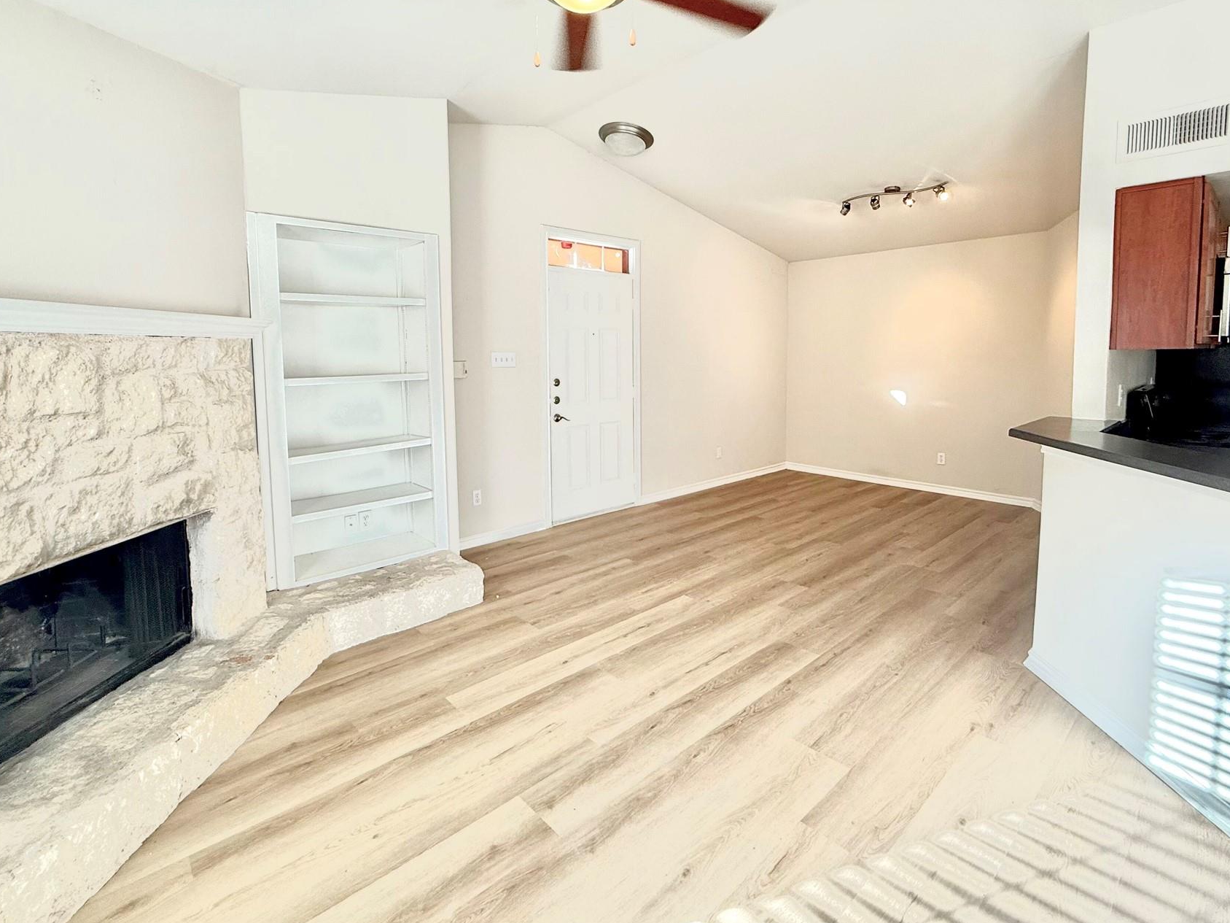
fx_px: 604
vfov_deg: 74.3
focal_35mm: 17
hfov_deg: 91.0
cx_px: 632
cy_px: 391
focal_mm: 2.22
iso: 100
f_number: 2.2
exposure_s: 1/120
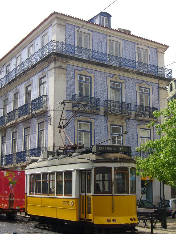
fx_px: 413
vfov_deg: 31.7
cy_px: 117
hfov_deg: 24.0
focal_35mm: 61
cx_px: 88
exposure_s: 1/160
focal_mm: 9.9
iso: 80
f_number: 7.3
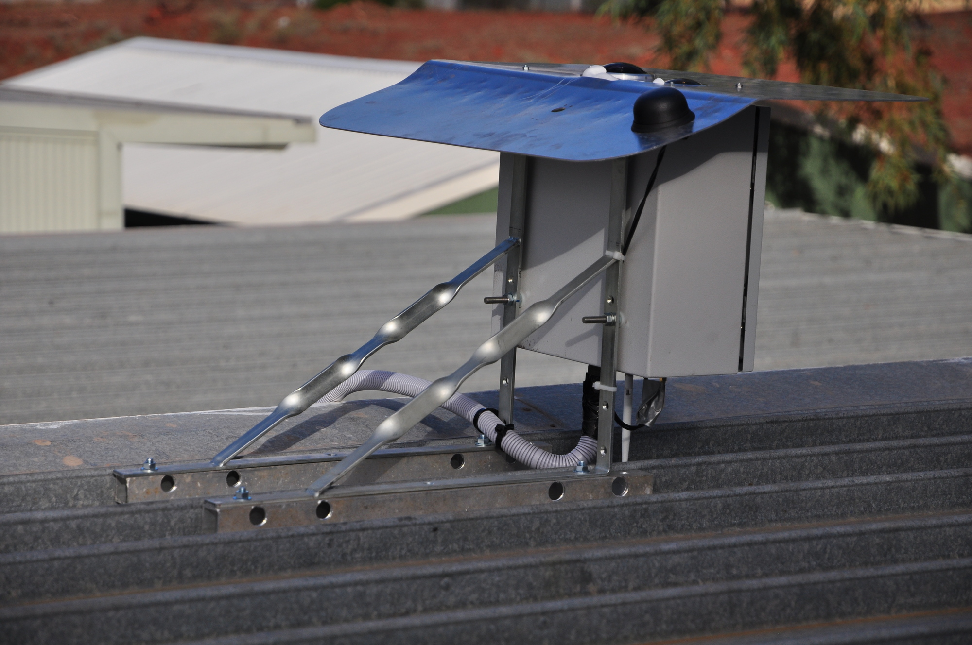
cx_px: 486
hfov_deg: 17.1
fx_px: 3236
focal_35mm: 120
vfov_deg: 11.4
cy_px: 322
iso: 200
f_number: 5.6
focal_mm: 80
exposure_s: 1/500
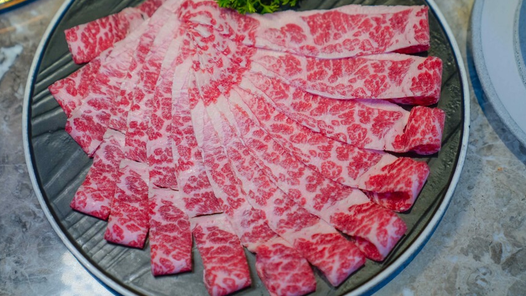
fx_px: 1032
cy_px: 121
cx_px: 264
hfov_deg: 28.6
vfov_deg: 16.3
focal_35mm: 74
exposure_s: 1/80
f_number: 2.8
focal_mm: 70
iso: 125
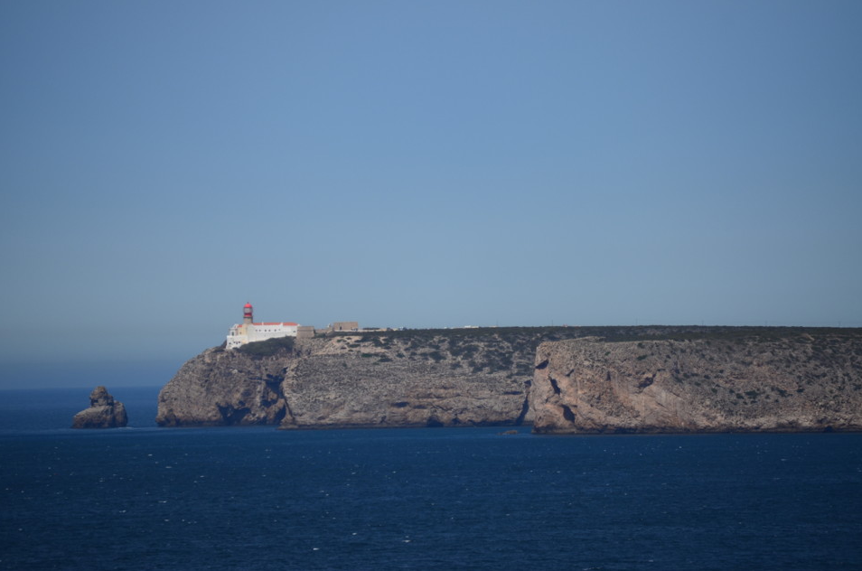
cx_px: 430
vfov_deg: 4.5
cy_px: 286
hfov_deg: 6.8
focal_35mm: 302
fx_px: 7217
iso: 200
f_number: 5.6
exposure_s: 1/2000
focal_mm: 200
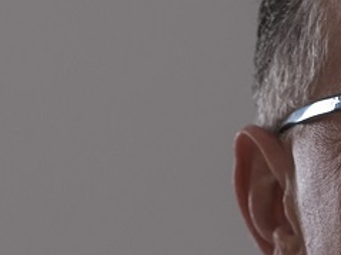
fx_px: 7138
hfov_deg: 2.7
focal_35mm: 725
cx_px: 265
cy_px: 257
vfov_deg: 2.0
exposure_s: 1/200
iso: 100
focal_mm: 150
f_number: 5
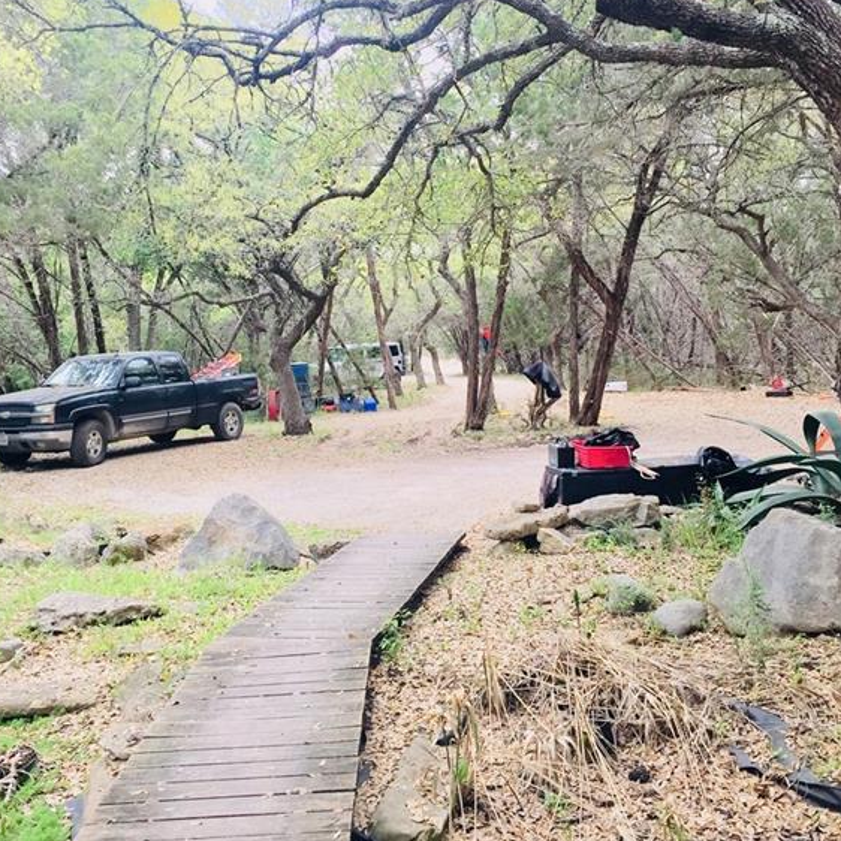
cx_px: 413
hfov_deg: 47.2
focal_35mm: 35
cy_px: 362
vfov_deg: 47.1
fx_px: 962
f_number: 2.2
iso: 40
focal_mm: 4.15
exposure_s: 1/60
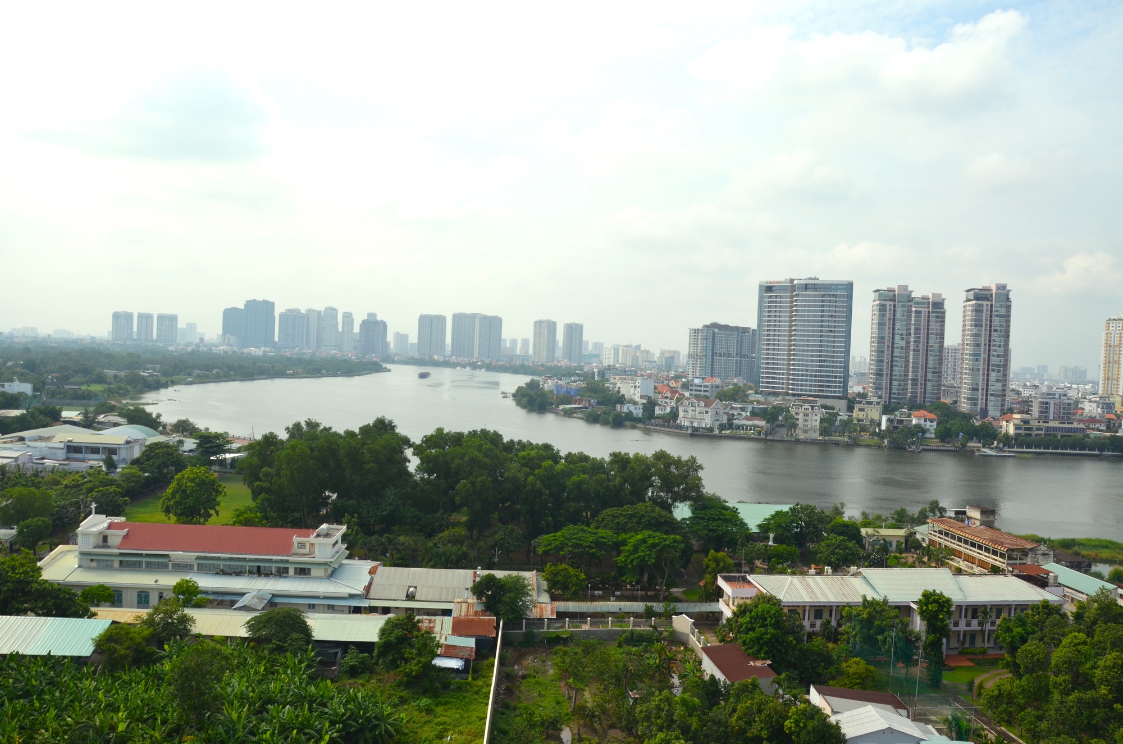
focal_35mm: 27
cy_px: 372
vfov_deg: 47.7
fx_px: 841
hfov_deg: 67.5
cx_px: 562
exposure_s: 1/320
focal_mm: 18
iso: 160
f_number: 10
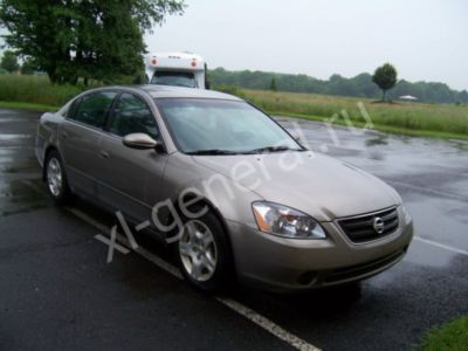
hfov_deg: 55.4
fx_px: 446
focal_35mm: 33
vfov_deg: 42.9
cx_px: 234
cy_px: 176
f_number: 3.4
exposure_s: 1/250
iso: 80
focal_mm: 5.5
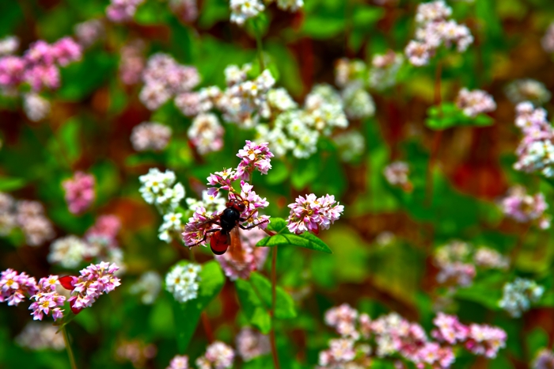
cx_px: 277
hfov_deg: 17.1
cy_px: 184
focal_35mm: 120
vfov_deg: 11.4
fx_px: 1846
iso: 200
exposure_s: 1/320
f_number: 10
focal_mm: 120
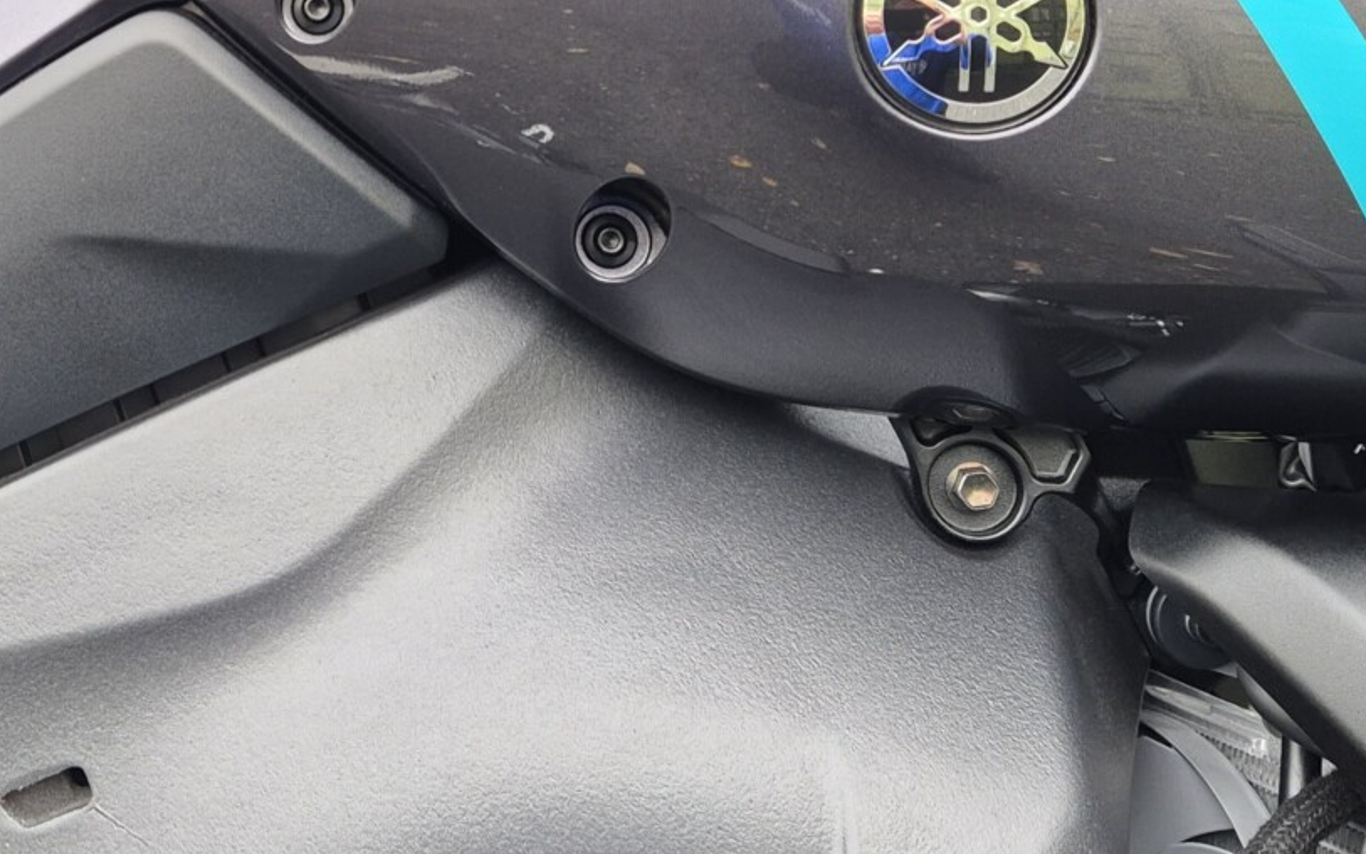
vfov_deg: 20.9
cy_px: -7
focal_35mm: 60
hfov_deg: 32.7
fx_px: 2234
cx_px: 207
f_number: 1.8
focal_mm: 5.4
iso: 125
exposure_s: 1/180
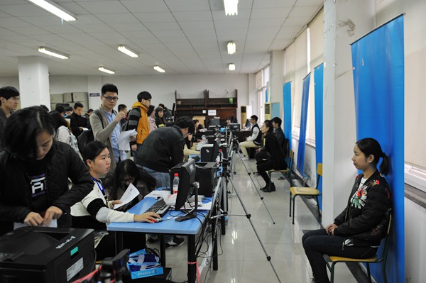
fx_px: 367
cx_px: 213
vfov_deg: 42.3
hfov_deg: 60.3
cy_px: 142
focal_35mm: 31
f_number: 3.5
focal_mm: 31
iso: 640
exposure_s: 1/60
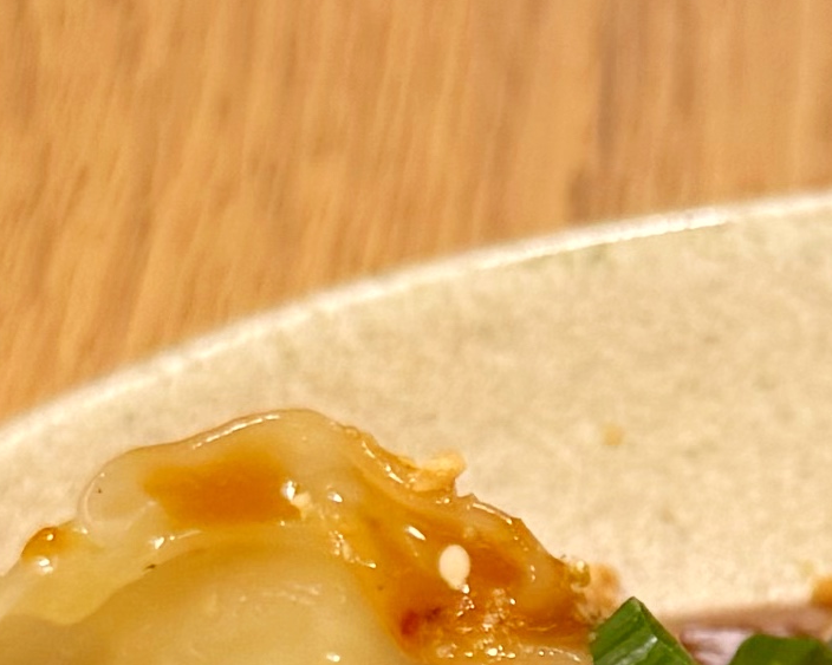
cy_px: 795
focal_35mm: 190
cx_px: 1006
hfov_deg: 10.0
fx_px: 4678
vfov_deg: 8.1
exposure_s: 1/100
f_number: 1.78
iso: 160
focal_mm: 6.76
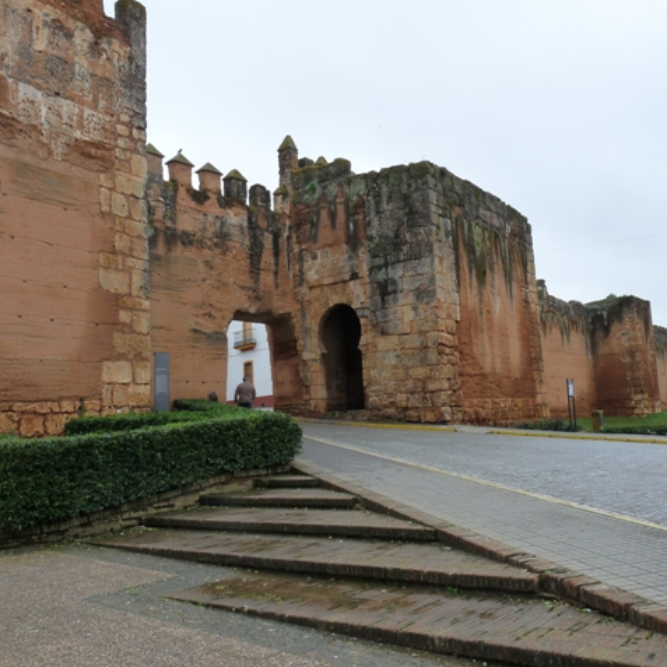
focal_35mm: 32
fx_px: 698
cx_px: 392
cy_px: 333
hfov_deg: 50.9
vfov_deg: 51.1
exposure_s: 1/250
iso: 160
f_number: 5.6
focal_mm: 4.8
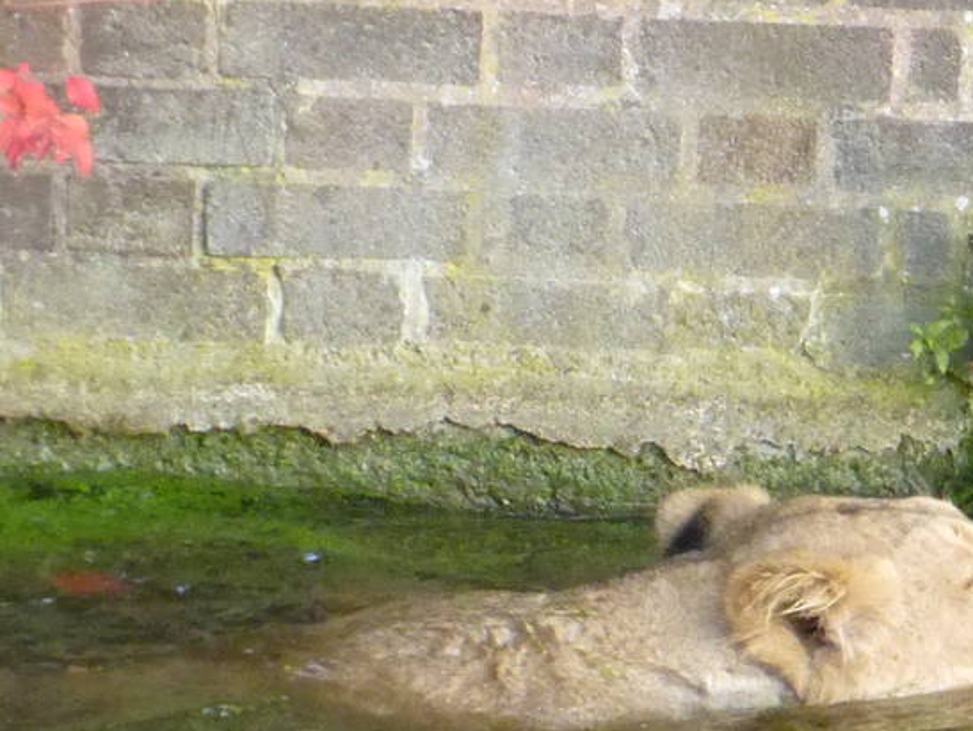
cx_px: 868
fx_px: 14964
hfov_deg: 3.7
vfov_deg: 2.8
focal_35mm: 532
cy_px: 537
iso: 1600
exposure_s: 1/320
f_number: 5.4
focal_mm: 32.6
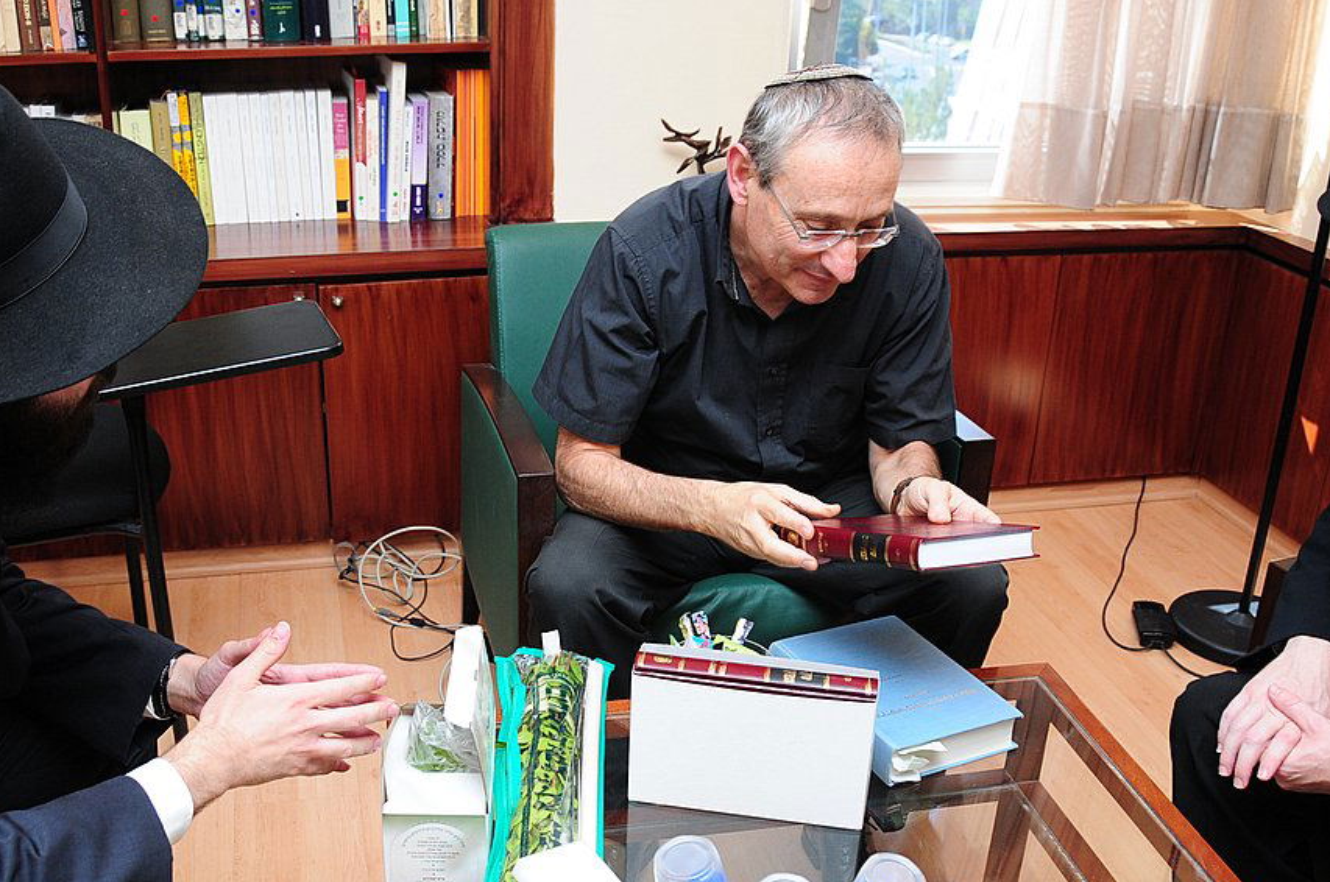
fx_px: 1402
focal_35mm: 38
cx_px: 555
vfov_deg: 34.9
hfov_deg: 50.5
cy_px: 493
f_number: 4.5
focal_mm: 18
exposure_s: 1/100
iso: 400
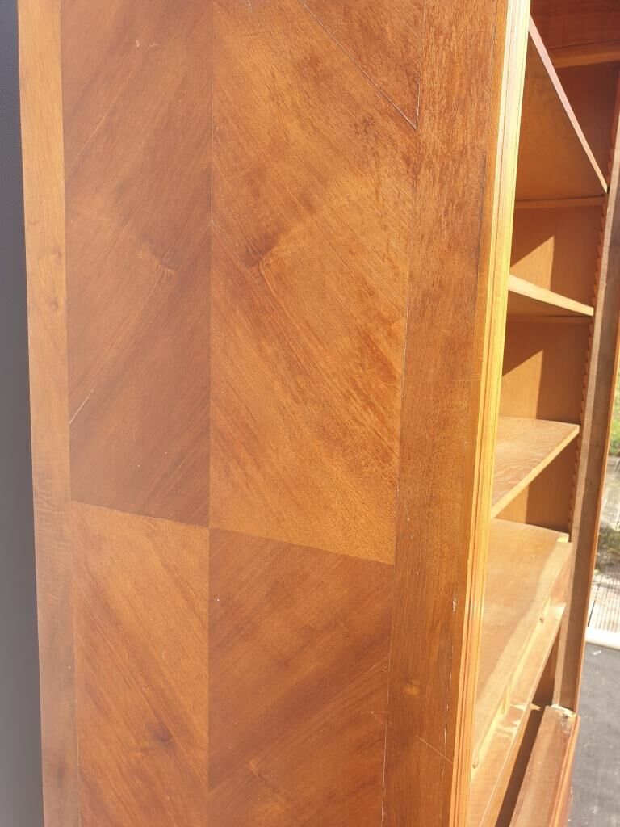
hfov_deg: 53.1
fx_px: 621
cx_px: 310
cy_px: 414
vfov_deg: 67.3
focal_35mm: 26
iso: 50
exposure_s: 1/323
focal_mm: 4.3
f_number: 2.4
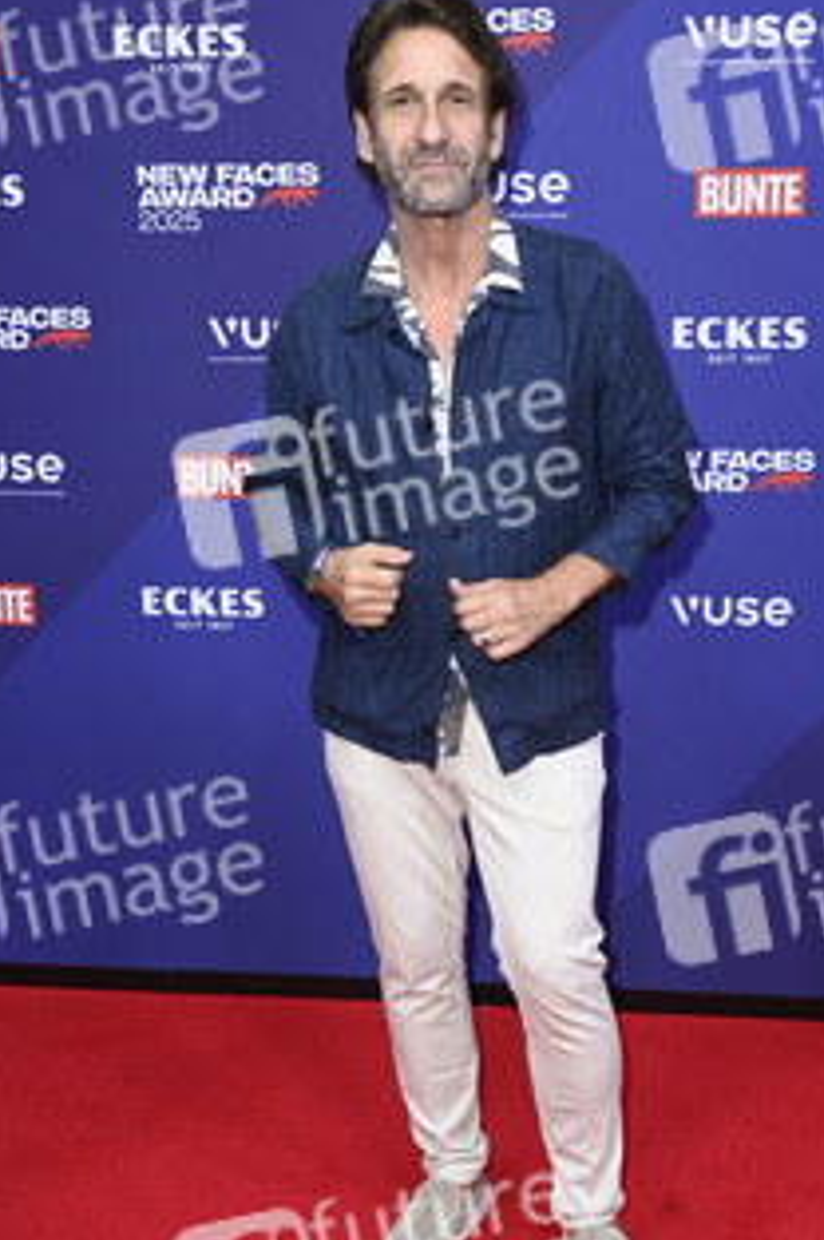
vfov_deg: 42.7
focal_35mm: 46
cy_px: 673
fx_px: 1583
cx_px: 491
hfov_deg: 29.1
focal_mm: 36
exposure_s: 1/250
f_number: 5.6
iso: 800
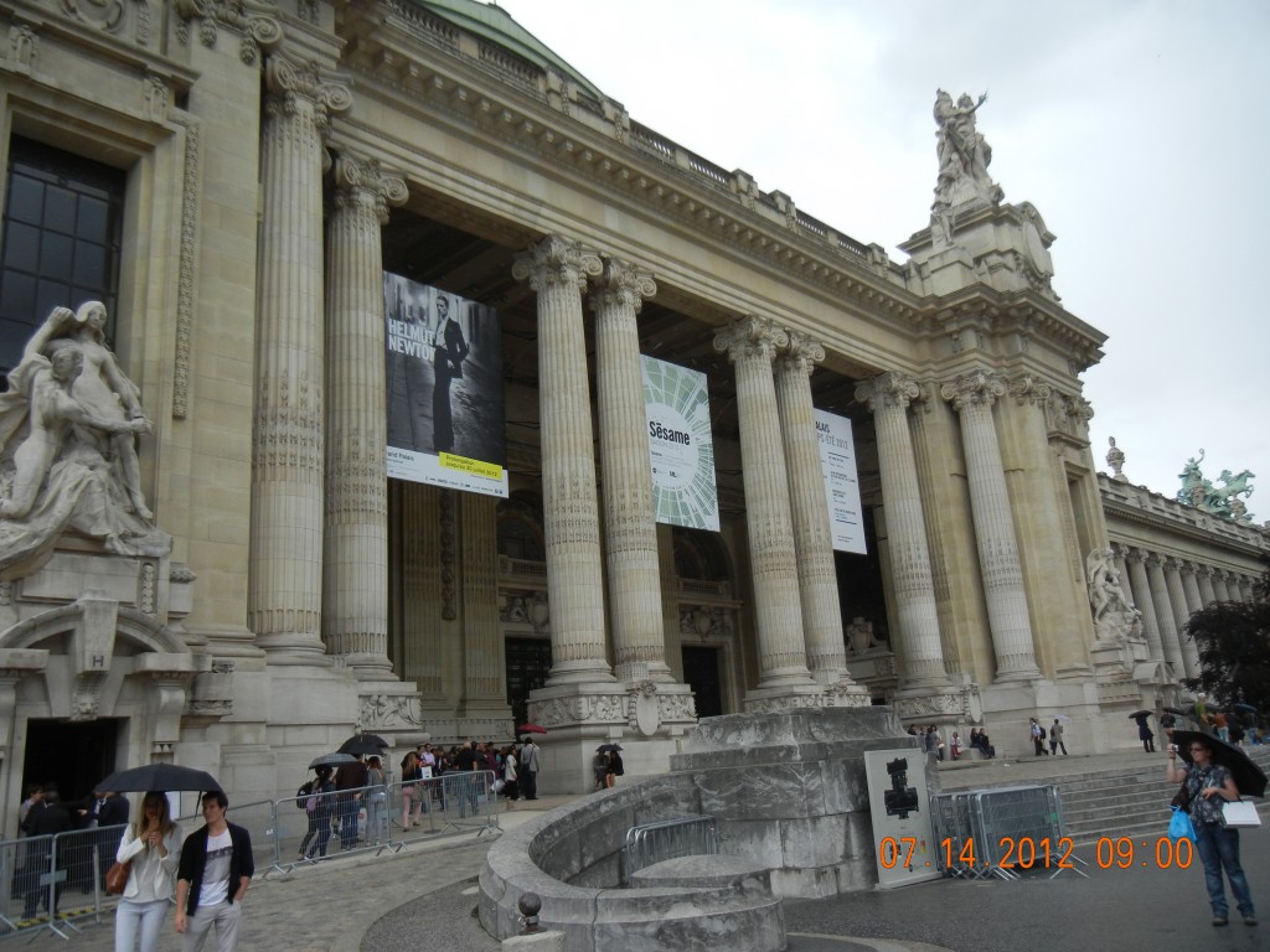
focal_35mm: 30
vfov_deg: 46.8
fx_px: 1101
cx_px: 635
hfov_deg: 60.0
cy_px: 476
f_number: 3.5
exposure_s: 1/763
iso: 160
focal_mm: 5.4
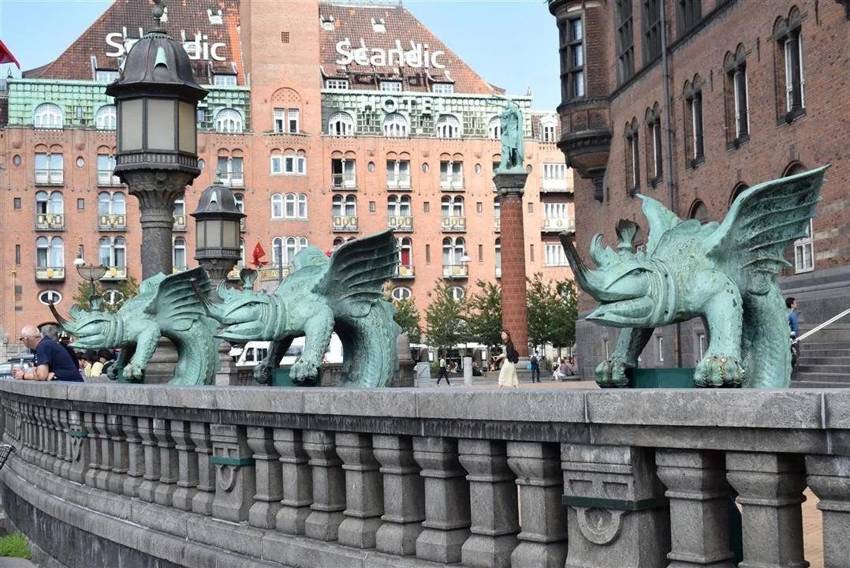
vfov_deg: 25.8
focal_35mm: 52
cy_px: 284
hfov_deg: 37.8
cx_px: 425
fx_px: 1240
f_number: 8
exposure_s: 1/250
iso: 200
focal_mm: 35
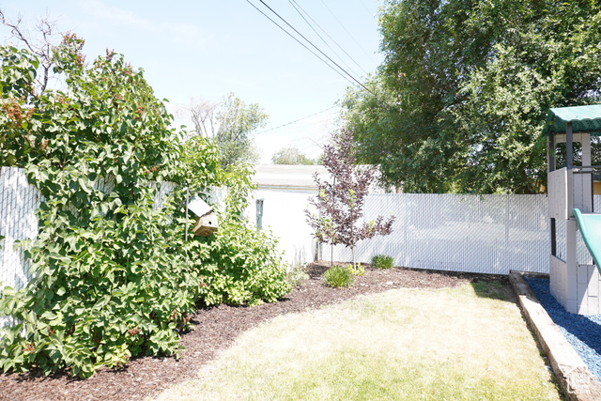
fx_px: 401
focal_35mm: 24
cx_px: 300
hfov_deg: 73.7
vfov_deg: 53.2
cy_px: 200
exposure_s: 1/100
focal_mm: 16
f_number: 6.3
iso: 100
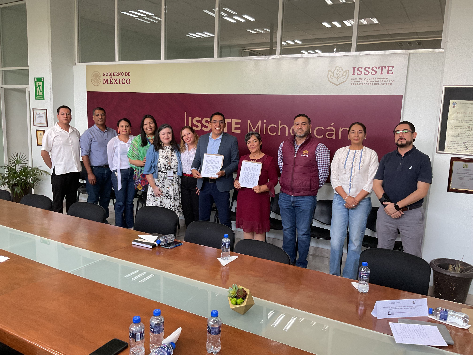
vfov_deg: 48.2
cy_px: 178
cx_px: 236
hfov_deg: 61.7
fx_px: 396
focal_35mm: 29
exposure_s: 1/60
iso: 80
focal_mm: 3
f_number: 1.8
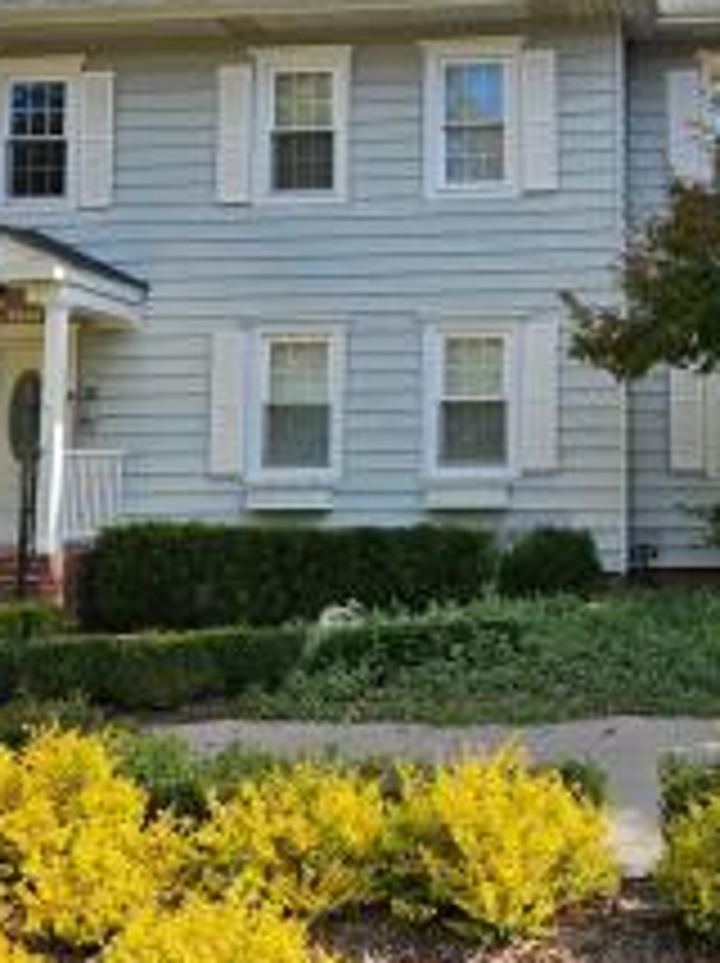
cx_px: 619
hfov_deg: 32.2
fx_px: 1195
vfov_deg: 43.5
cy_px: 360
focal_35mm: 43
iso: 25
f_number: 1.8
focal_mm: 5.4
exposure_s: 1/1096
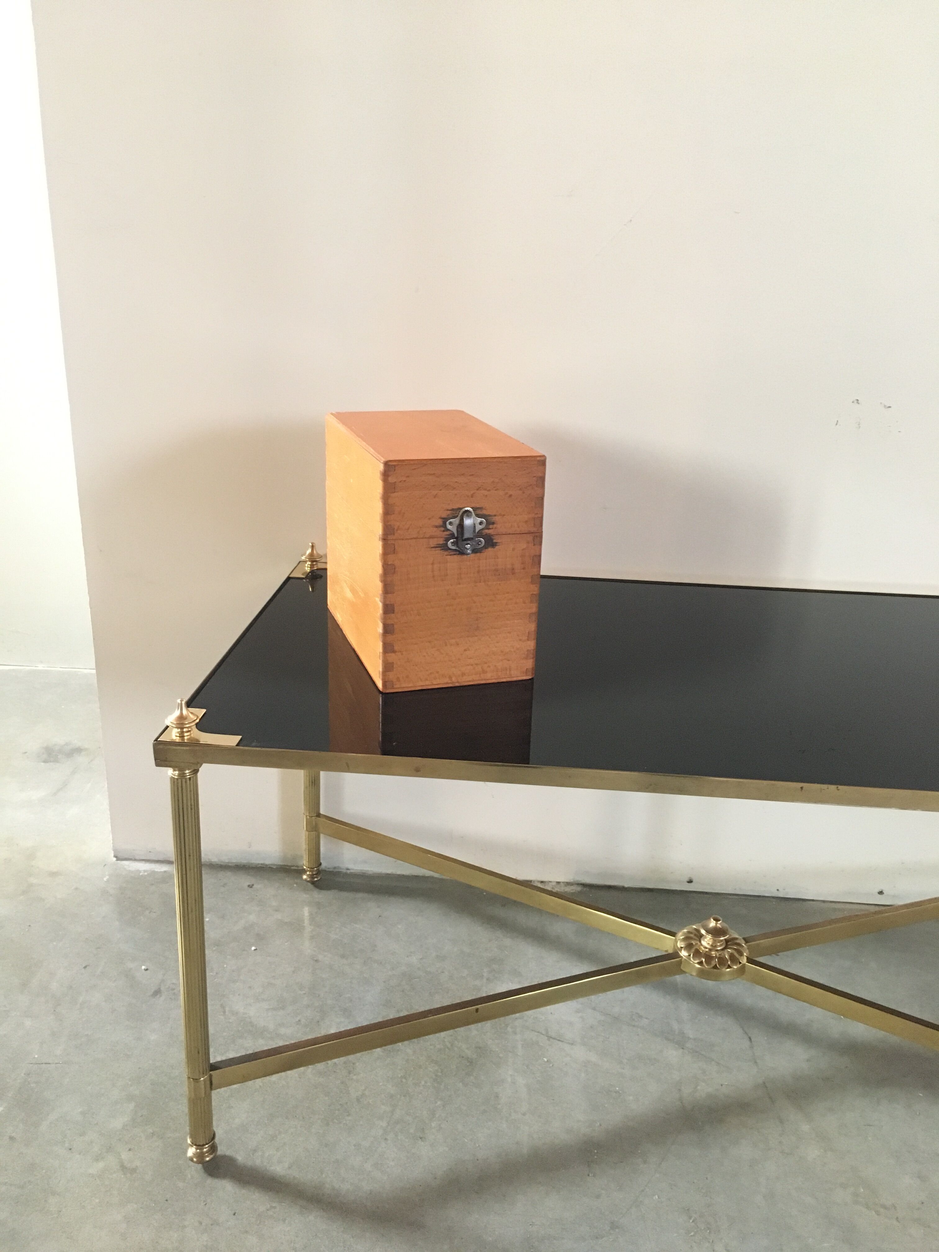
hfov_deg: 48.2
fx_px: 1049
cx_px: 470
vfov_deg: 61.7
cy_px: 626
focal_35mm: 29
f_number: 2.2
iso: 250
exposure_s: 1/17
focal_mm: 4.15
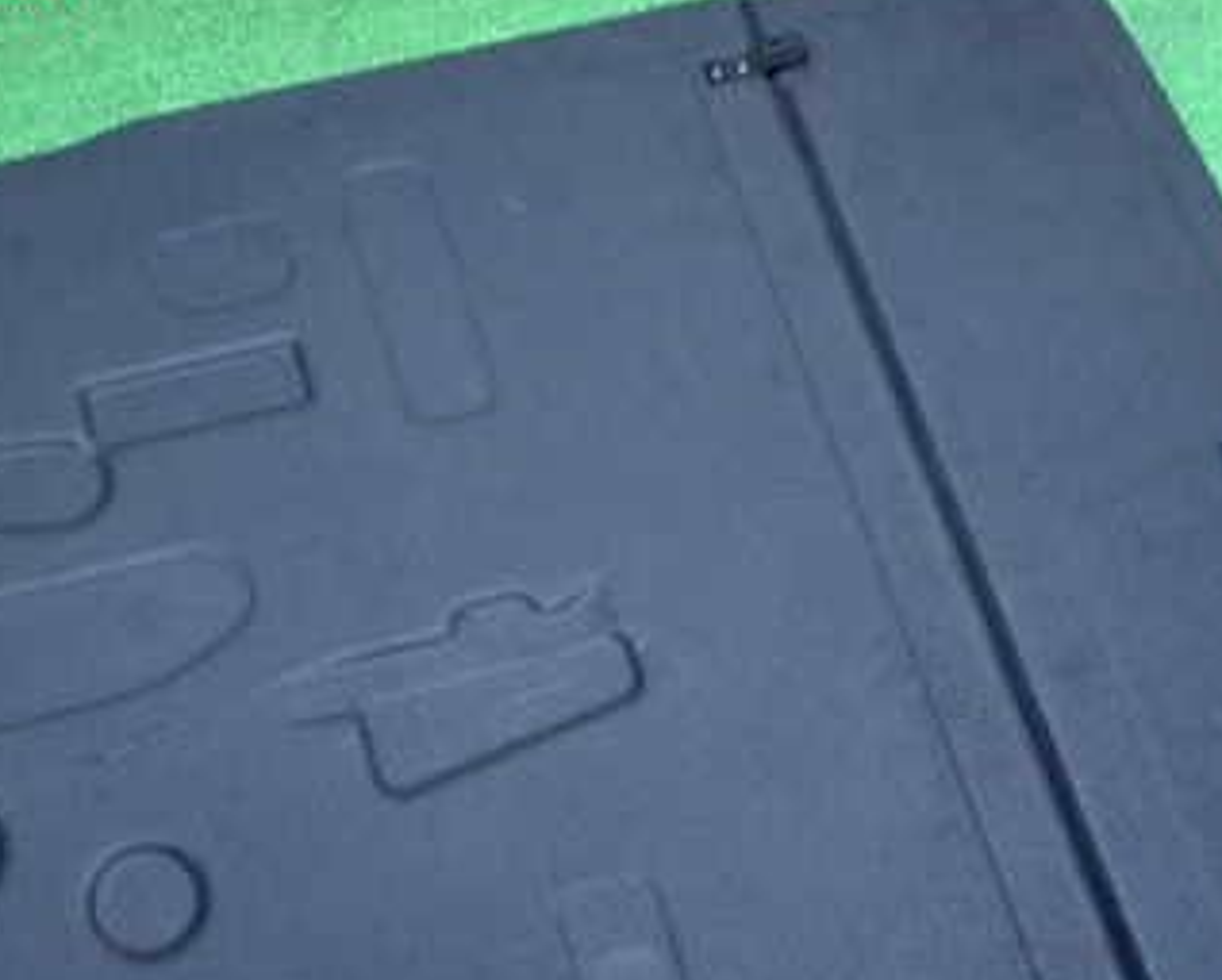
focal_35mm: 46
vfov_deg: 31.9
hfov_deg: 40.2
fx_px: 1665
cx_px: 511
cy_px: 784
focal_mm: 4.5
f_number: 2
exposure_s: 1/30
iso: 250
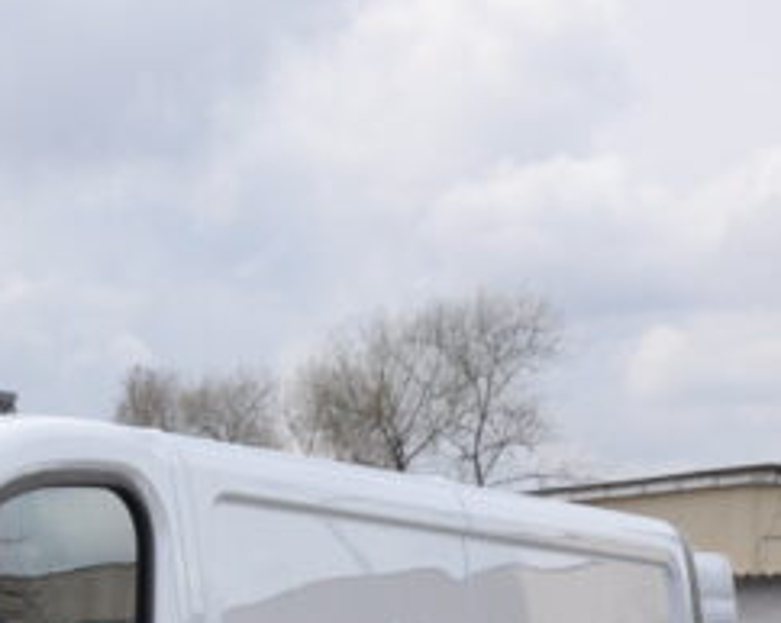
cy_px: 1039
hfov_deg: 12.7
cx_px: -442
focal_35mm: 143
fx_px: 3301
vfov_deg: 10.3
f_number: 9
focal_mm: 24
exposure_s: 1/320
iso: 400
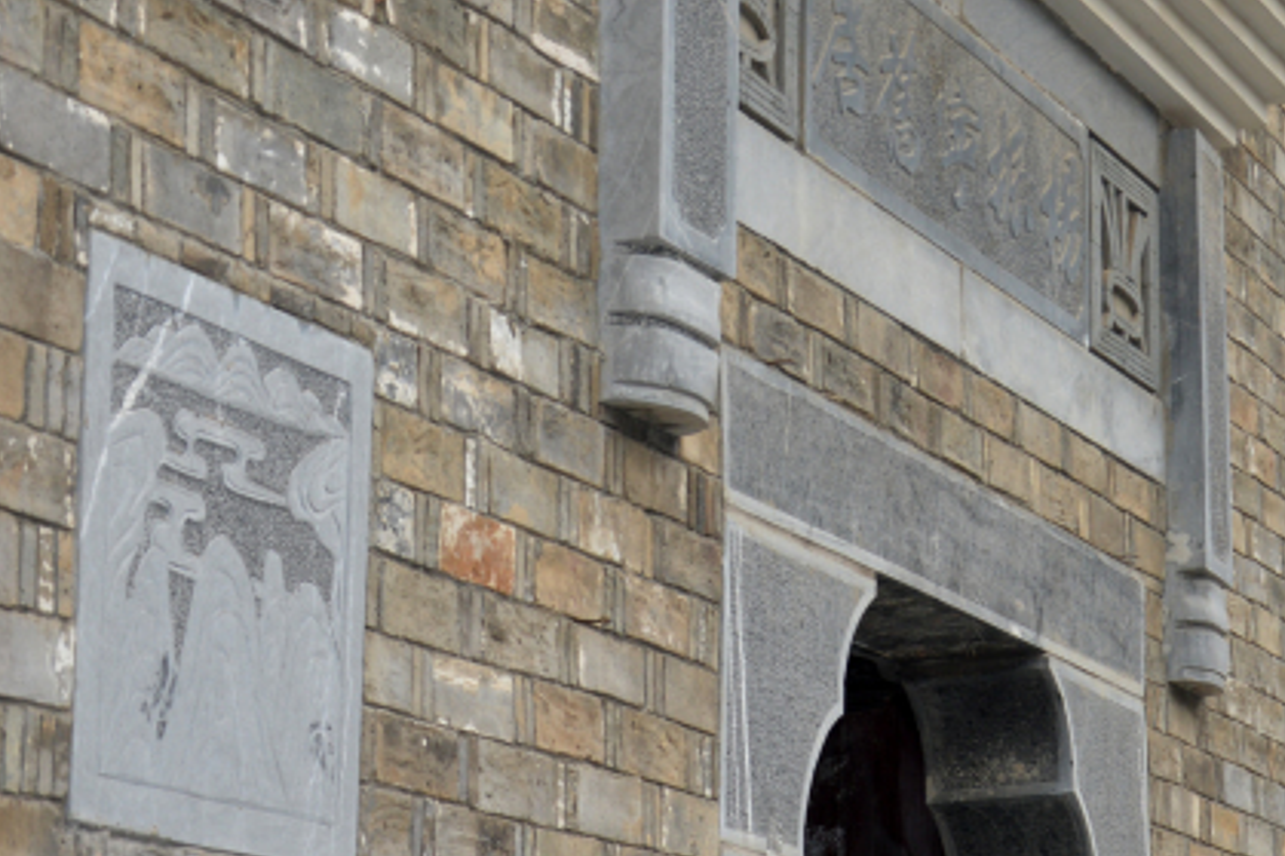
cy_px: 192
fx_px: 3925
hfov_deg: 18.2
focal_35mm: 110
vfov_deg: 12.4
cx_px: 1233
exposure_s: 1/200
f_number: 5
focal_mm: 30
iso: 100
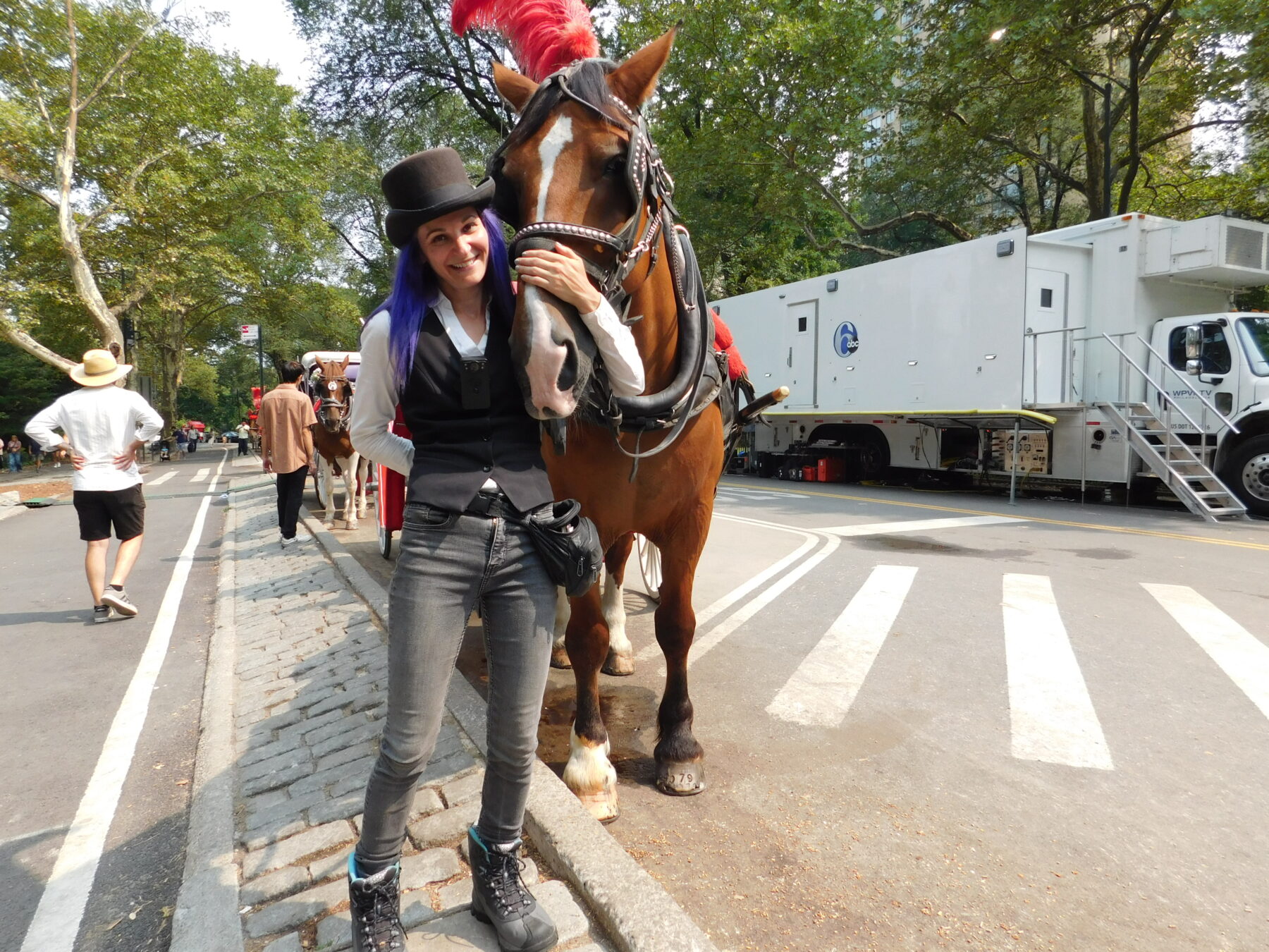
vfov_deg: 58.9
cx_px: 634
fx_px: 843
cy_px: 476
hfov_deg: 73.9
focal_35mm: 23
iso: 125
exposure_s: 1/640
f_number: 3
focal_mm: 4
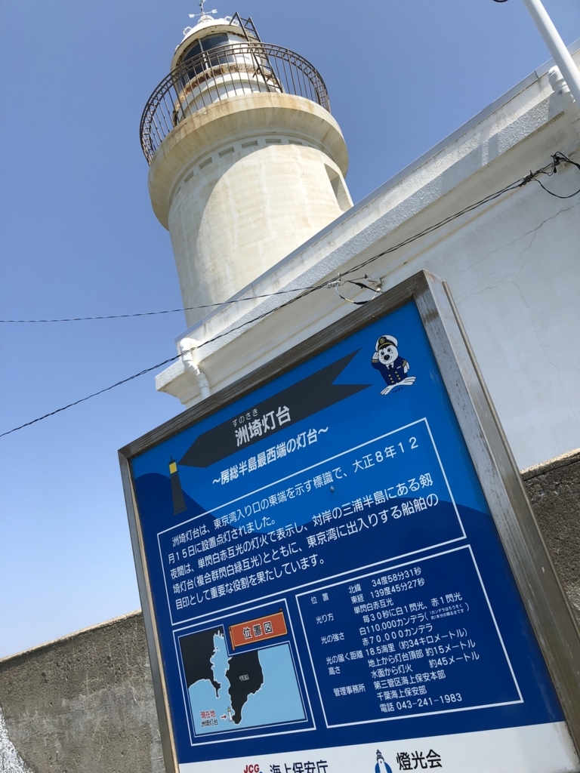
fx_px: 626
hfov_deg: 49.7
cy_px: 386
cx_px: 290
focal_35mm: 28
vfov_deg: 63.4
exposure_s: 1/1919
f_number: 1.8
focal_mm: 4
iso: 20
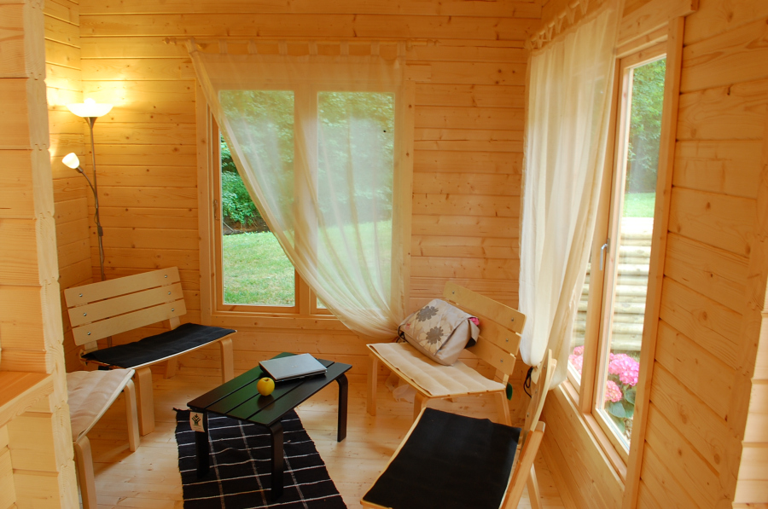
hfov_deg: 67.5
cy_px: 254
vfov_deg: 47.8
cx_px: 384
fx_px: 575
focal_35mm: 27
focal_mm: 18
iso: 200
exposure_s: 1/6
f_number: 11
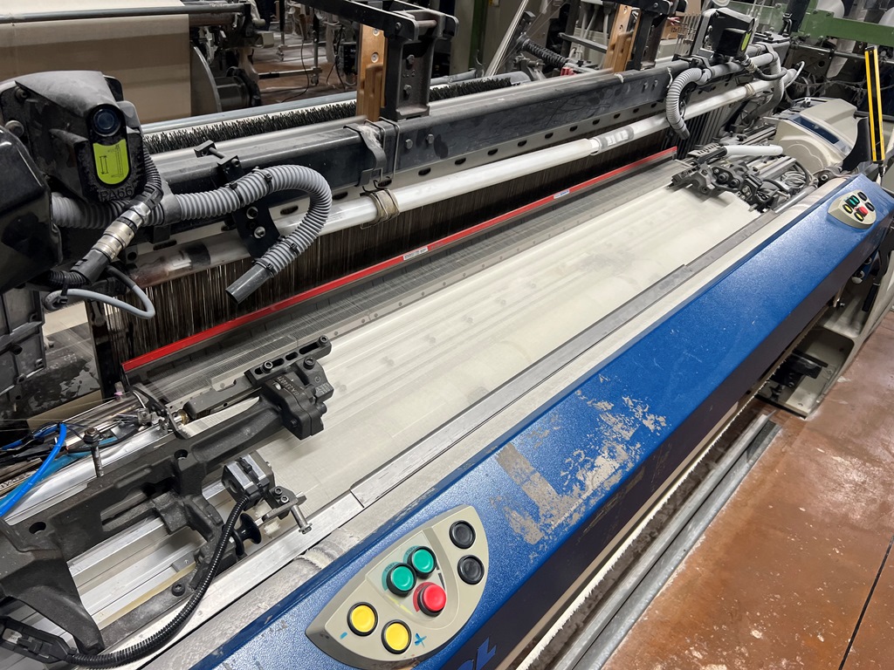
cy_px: 335
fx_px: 671
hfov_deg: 67.3
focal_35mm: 26
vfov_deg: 53.1
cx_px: 447
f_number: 1.5
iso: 64
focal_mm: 5.7
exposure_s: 1/100
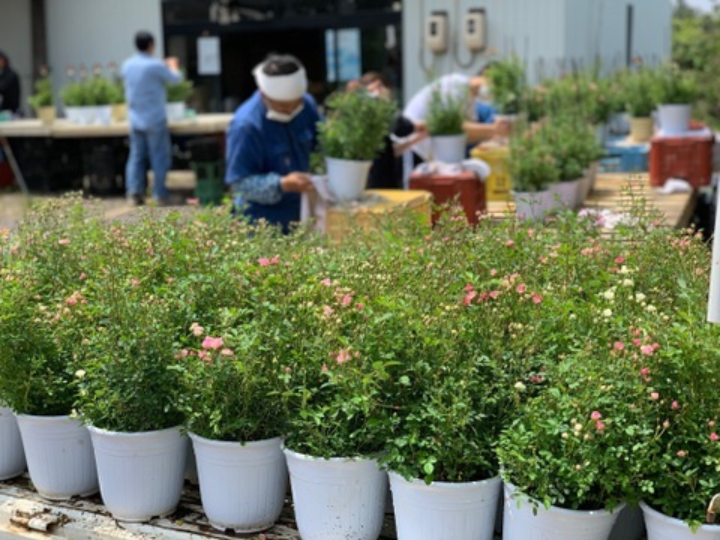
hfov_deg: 36.8
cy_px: 270
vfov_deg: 28.0
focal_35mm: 52
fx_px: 1082
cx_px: 360
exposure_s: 1/600
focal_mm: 6
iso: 16
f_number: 2.4
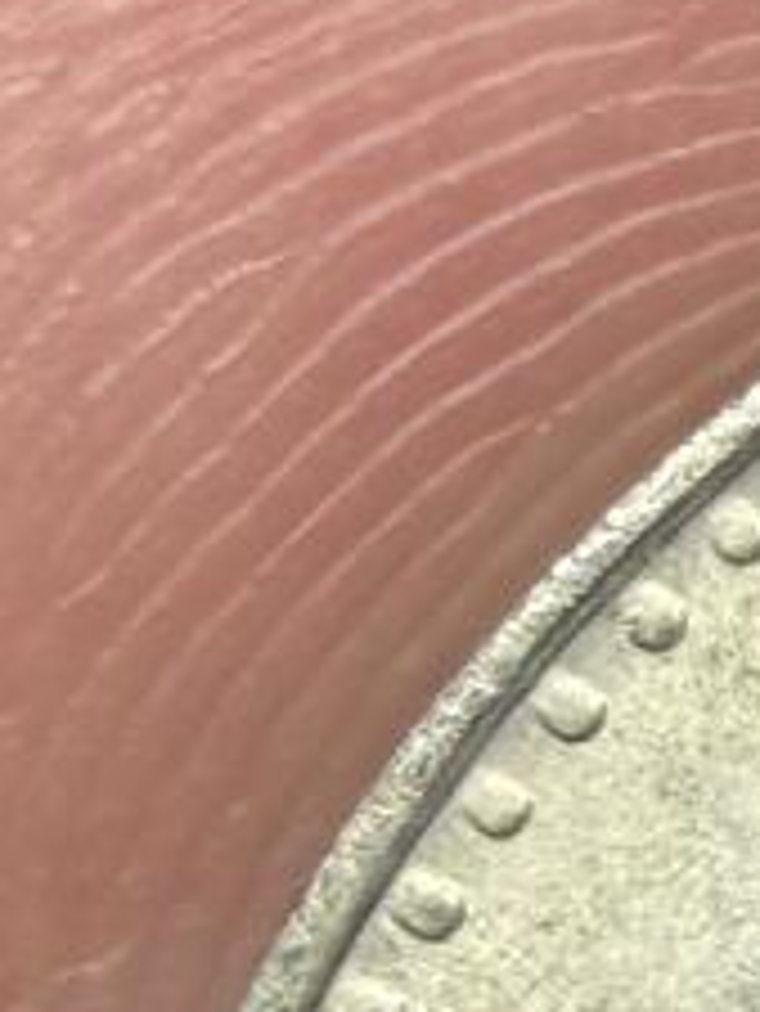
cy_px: 1462
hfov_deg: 6.7
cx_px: 1916
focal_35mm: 208
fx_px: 6083
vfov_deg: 9.3
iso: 64
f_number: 2.2
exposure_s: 1/121
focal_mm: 2.22
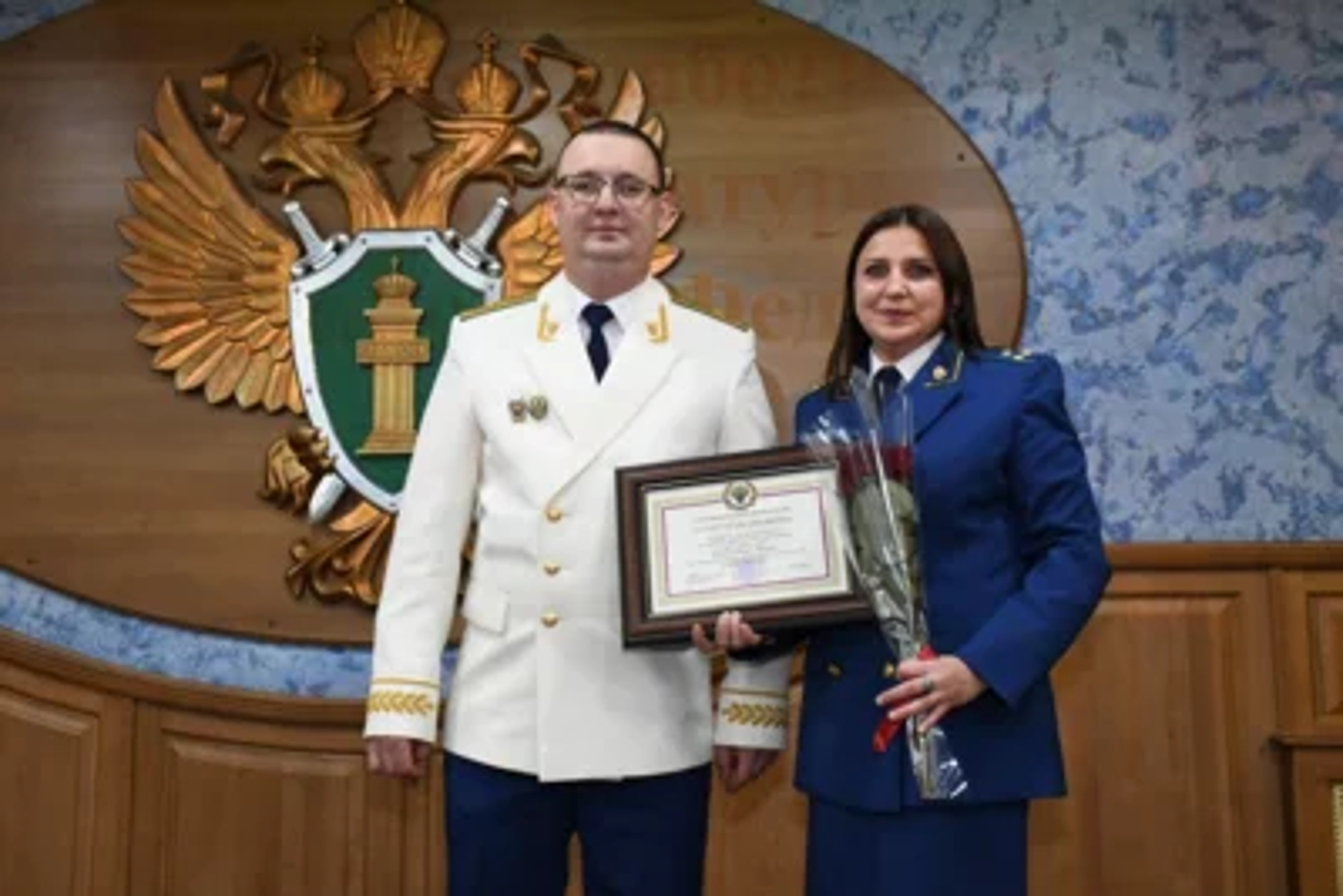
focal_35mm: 48
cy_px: 448
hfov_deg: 41.1
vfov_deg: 28.1
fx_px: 1791
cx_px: 672
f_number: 5.6
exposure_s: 1/160
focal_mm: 32
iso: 2500
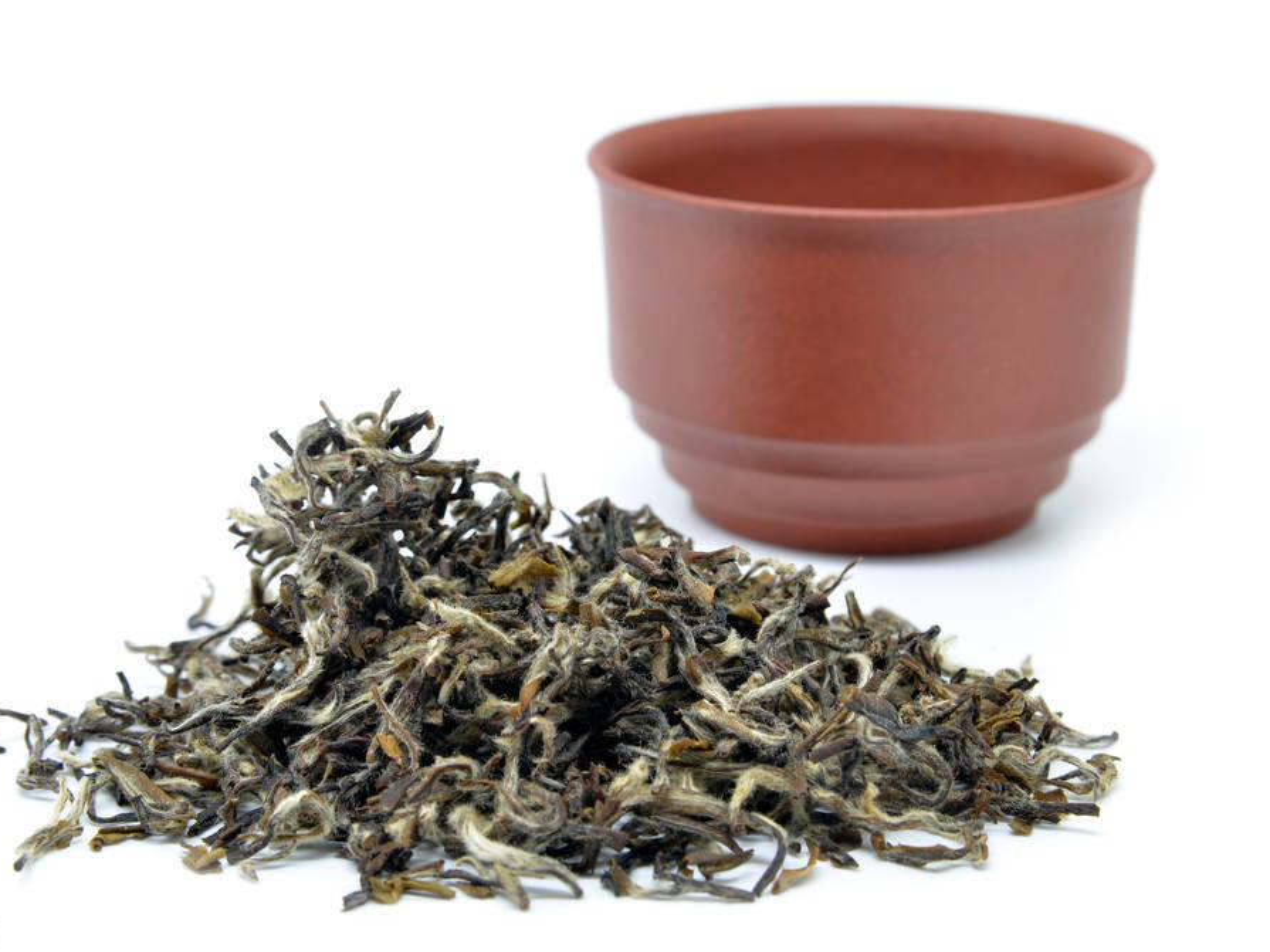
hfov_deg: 21.6
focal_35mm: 91
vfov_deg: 16.3
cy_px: 477
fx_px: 3322
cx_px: 592
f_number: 13
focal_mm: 55
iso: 100
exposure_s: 1/5
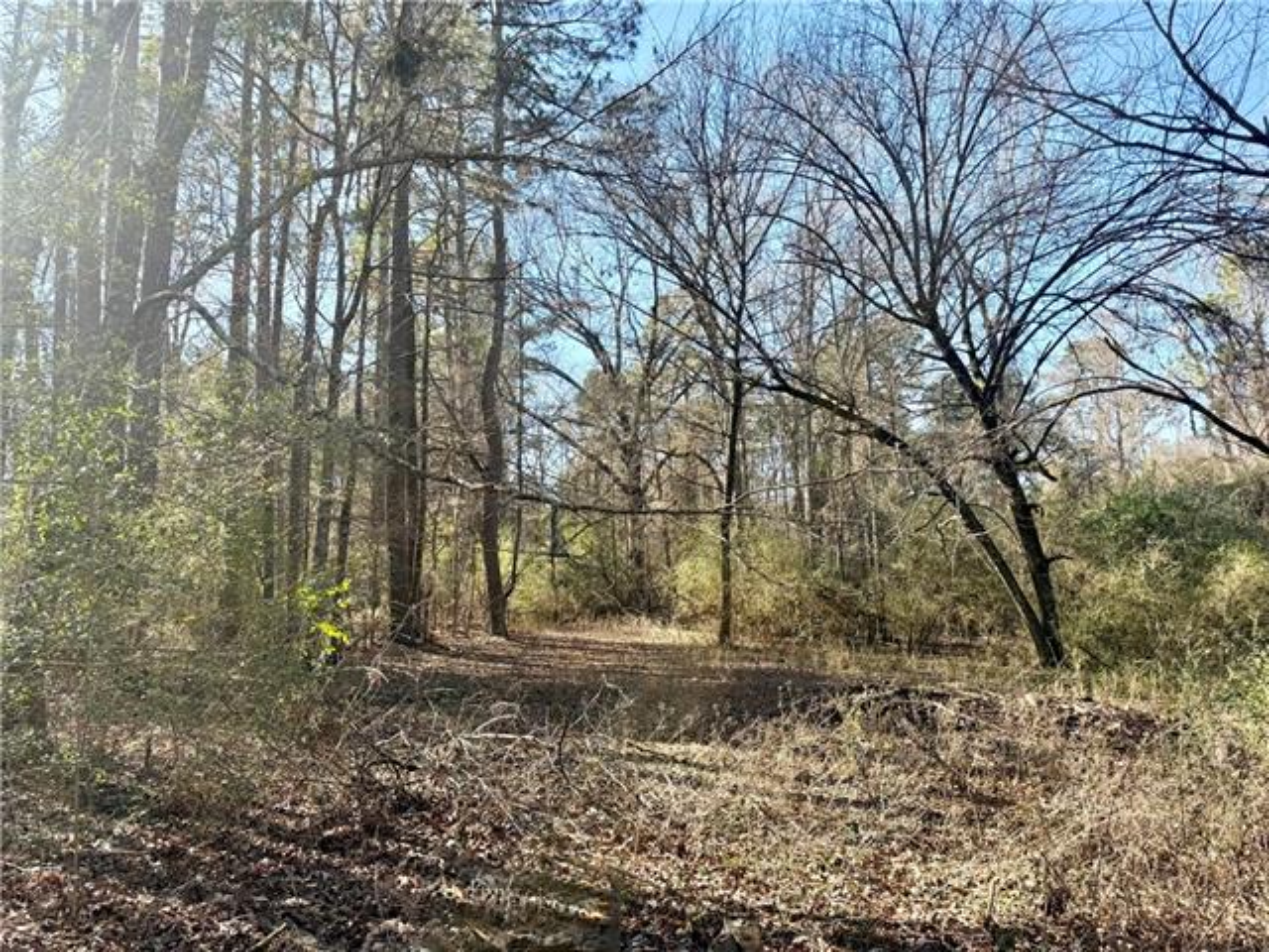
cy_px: 476
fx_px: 880
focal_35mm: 24
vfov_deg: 56.8
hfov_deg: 71.6
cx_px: 634
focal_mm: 6.76
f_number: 1.78
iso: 80
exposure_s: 1/931
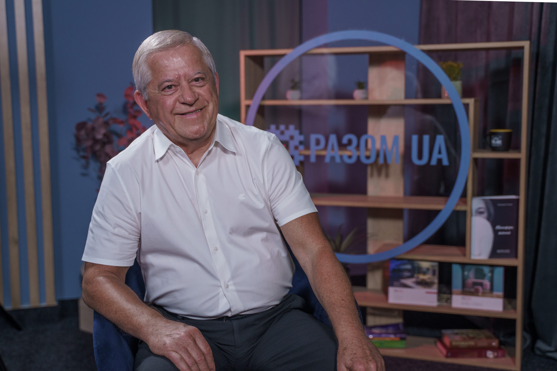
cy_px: 186
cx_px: 278
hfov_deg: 41.9
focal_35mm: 47
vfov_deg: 28.7
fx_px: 727
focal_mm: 47
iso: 1000
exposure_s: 1/125
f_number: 2.8
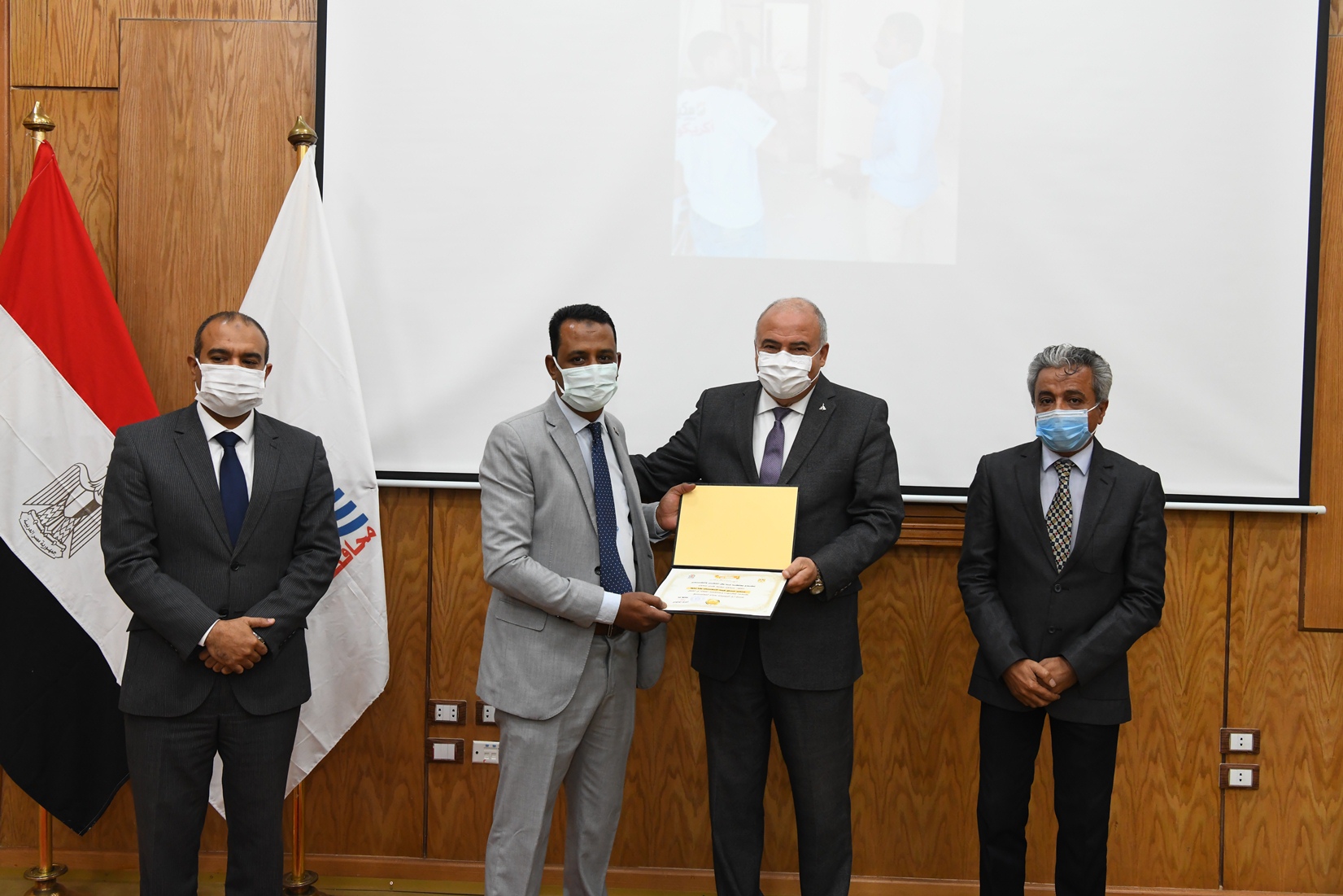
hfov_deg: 58.7
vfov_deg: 41.1
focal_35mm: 32
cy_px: 448
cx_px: 672
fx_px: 1194
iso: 3200
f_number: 10
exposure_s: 1/100
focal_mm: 32
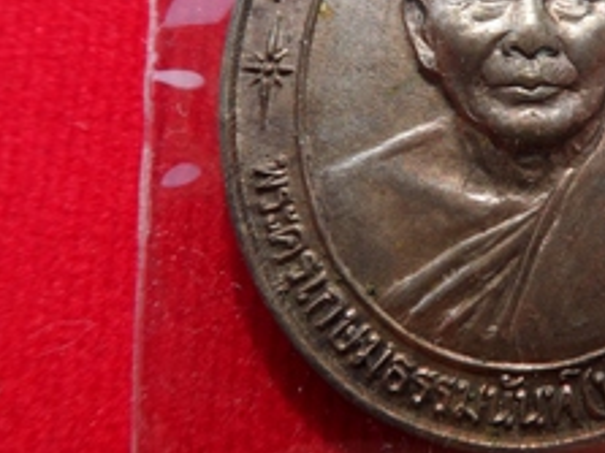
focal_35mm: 43
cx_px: 486
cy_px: 84
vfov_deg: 32.5
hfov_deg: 41.9
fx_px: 751
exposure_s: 1/350
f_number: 4.5
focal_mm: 4
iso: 80
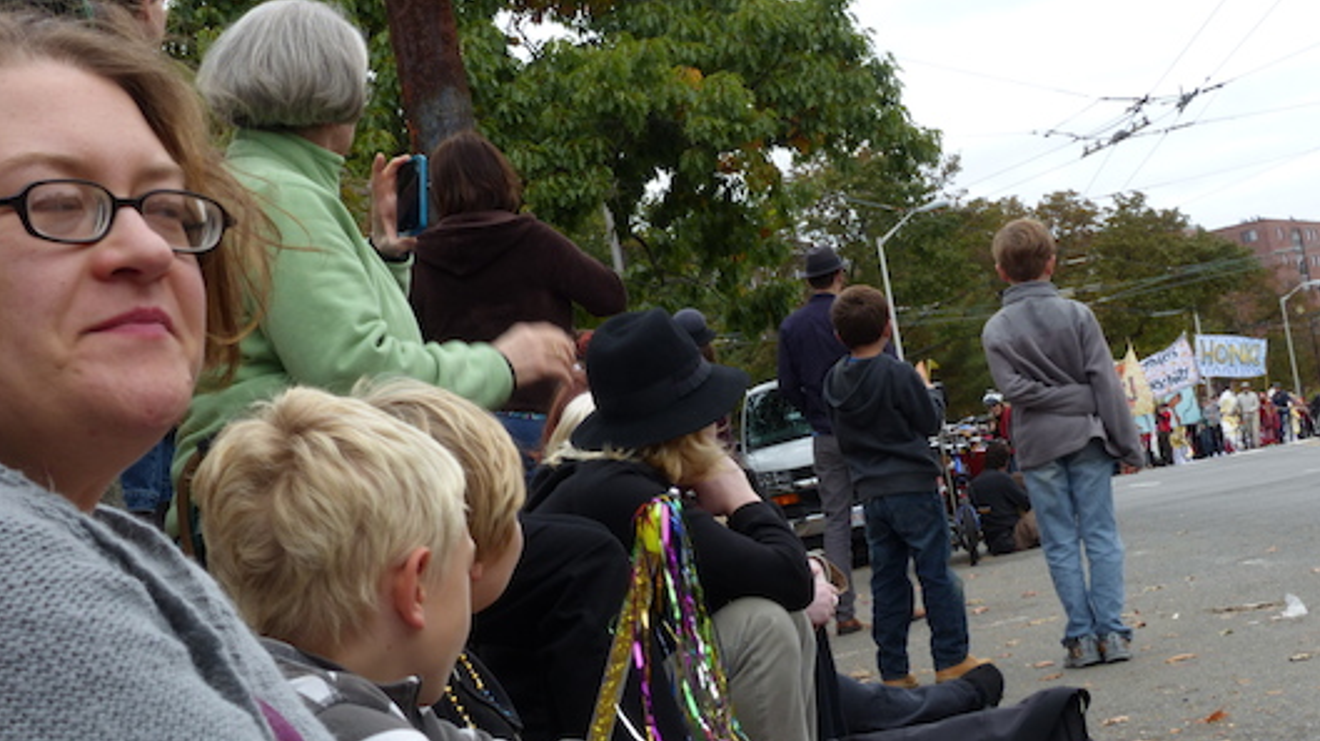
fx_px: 2344
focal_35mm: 67
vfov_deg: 18.0
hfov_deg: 31.5
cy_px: 372
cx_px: 658
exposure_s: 1/80
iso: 100
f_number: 8
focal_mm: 10.9
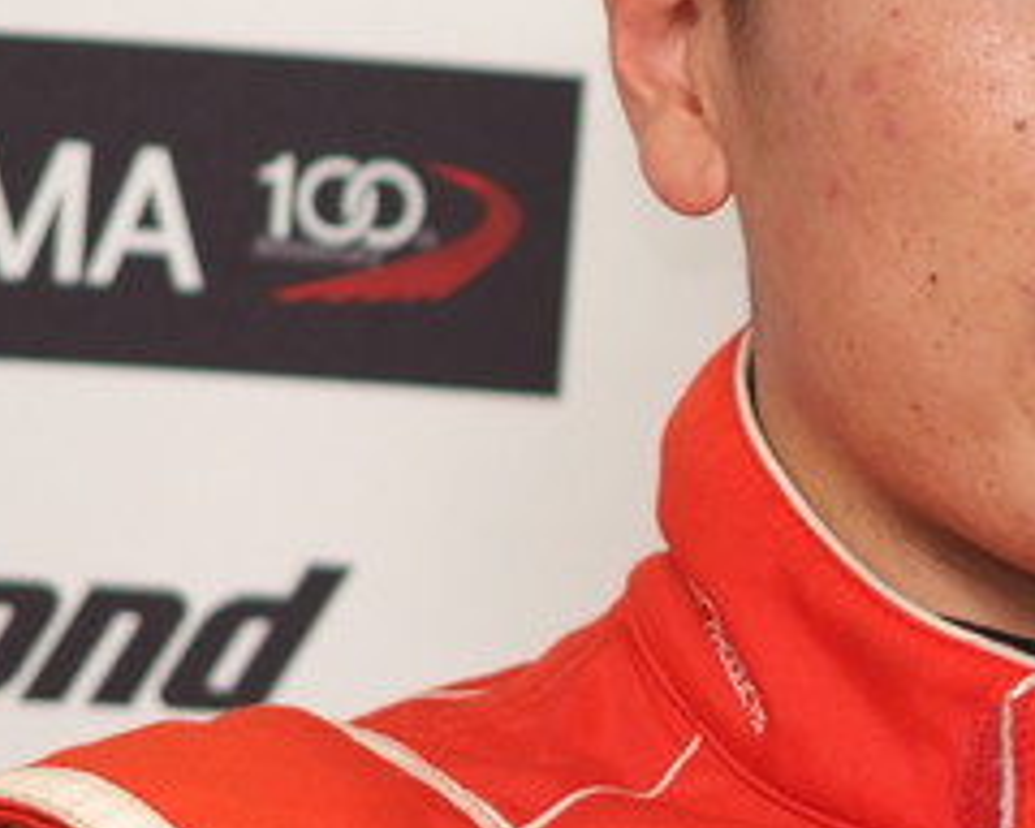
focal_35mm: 759
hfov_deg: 2.5
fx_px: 23250
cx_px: 1216
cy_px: 332
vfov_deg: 2.0
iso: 400
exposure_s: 1/250
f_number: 2.8
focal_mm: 180
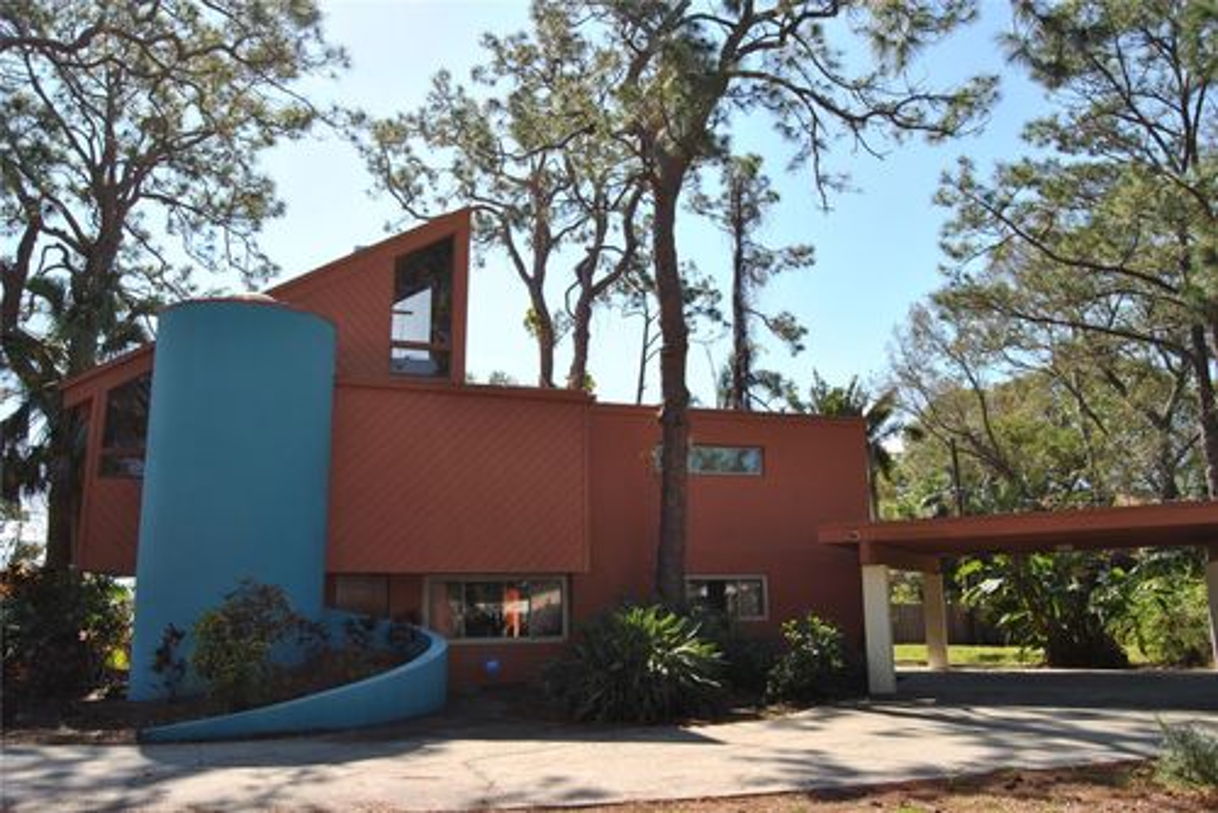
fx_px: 914
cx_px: 609
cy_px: 406
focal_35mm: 27
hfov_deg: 67.4
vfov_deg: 48.0
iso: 100
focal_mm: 18
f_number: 8
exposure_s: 1/200
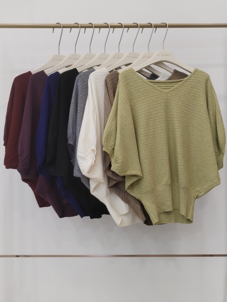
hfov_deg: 48.2
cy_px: 151
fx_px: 254
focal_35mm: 29
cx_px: 114
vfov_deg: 61.7
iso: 237
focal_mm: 4.75
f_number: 1.8
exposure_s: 1/50
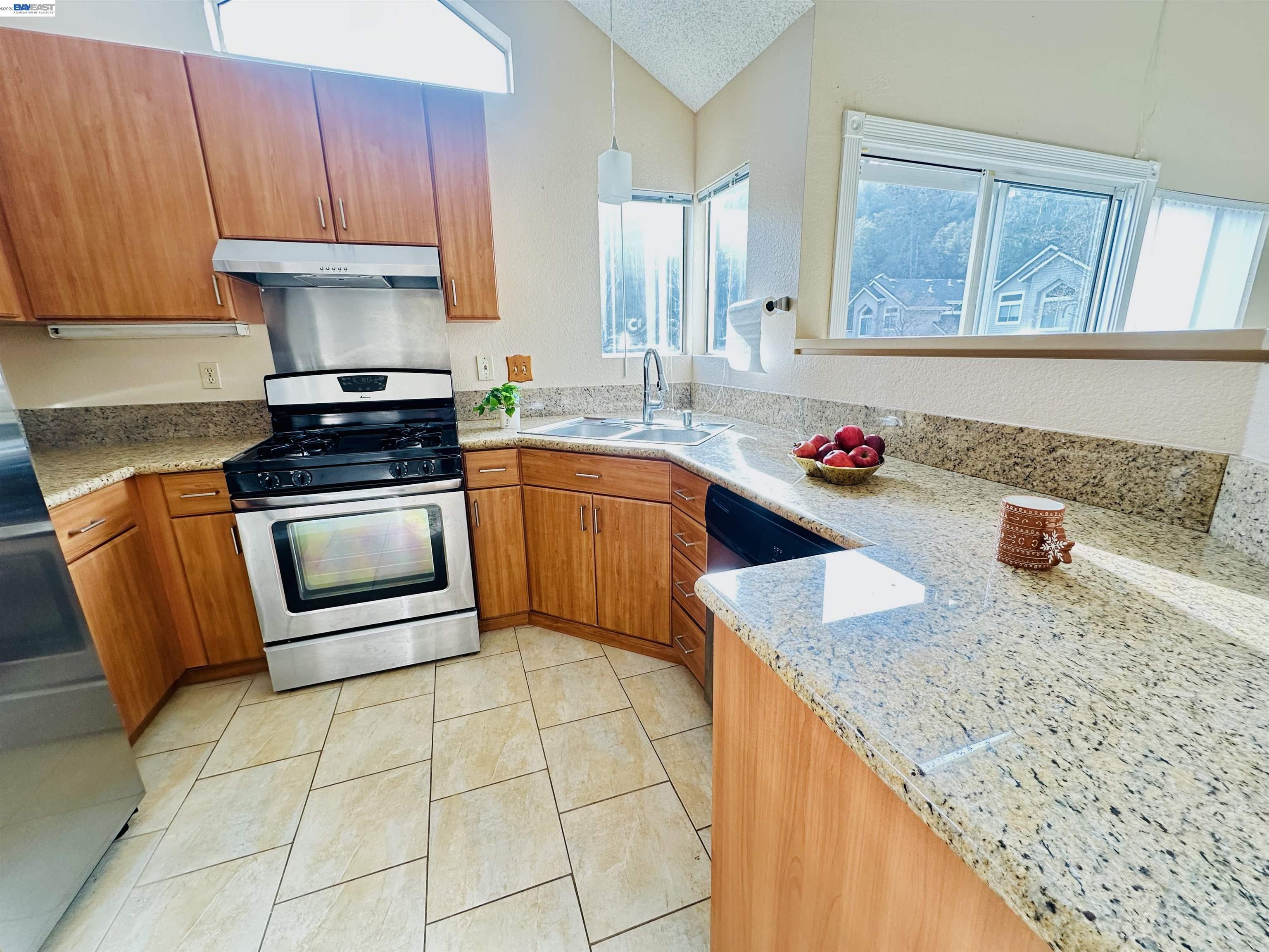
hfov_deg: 102.1
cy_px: 476
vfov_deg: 85.7
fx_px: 513
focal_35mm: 14
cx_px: 634
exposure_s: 1/120
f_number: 2.2
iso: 200
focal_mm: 2.22
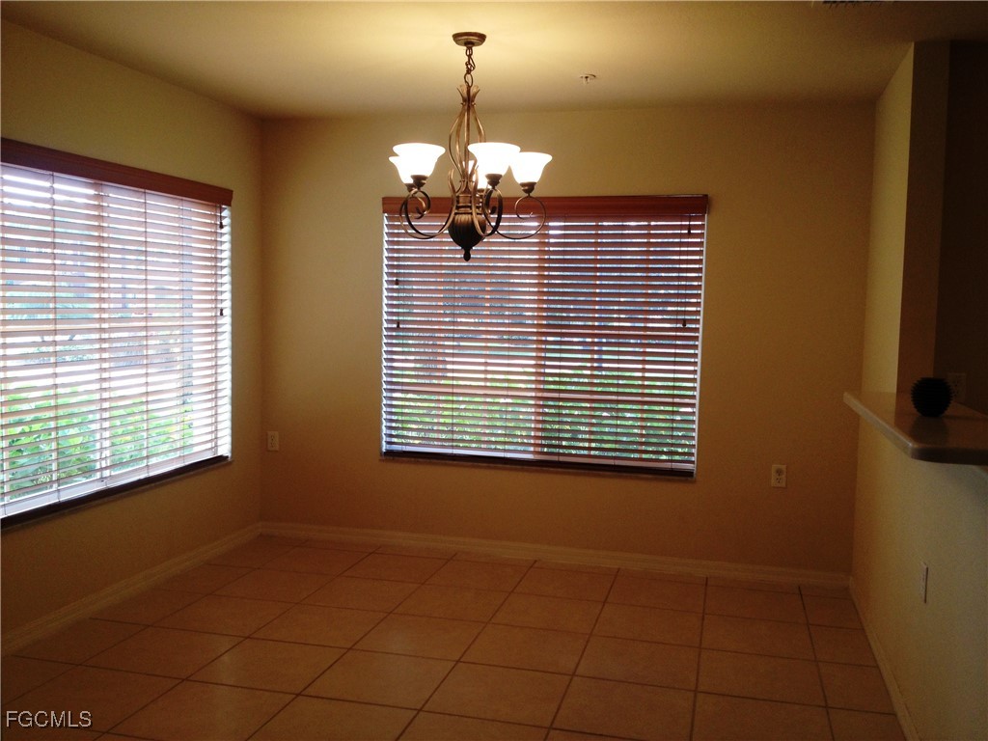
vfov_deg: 40.7
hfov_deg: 52.6
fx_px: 999
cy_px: 370
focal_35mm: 35
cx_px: 494
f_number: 2.4
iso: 64
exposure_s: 1/60
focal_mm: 4.28
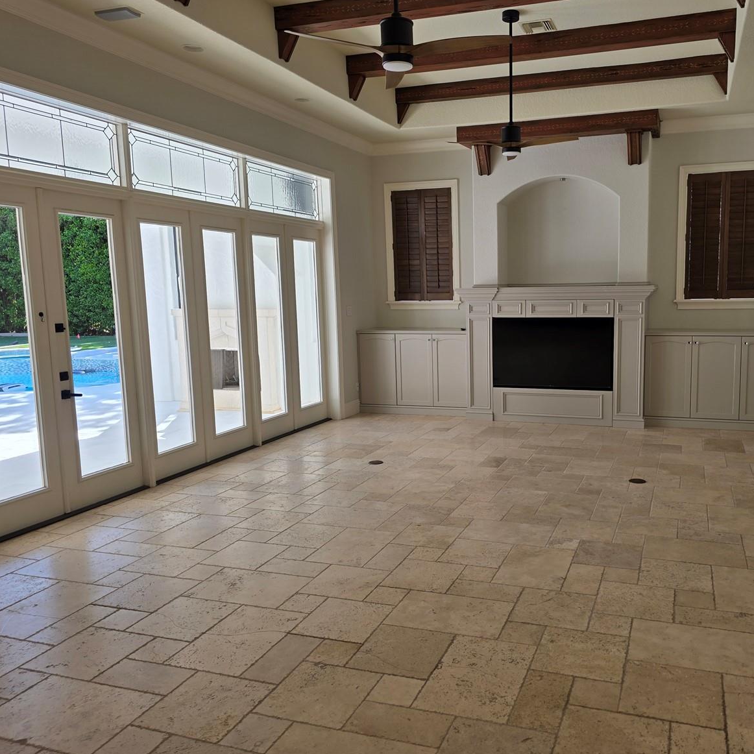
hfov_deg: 56.5
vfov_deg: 57.3
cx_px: 476
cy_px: 367
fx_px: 690
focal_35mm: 28
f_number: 1.7
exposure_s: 1/165
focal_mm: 6.3
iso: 12
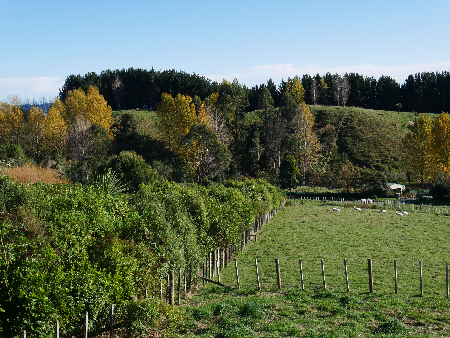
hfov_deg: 44.8
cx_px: 225
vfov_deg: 34.4
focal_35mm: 42
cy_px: 169
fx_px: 546
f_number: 8
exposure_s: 1/320
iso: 200
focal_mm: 21
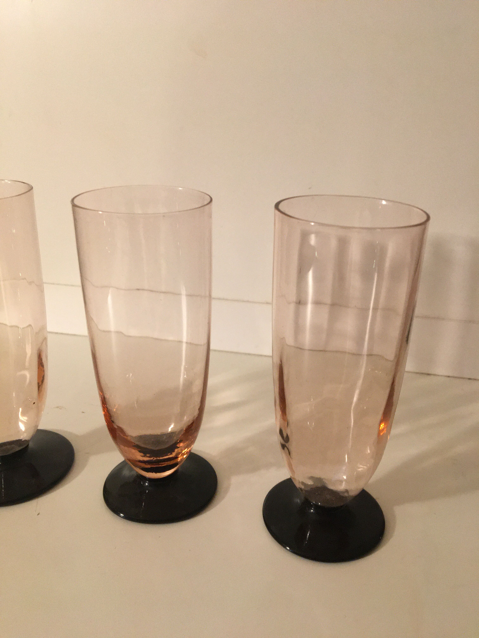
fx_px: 535
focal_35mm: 29
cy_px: 319
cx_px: 240
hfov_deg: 48.2
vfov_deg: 61.7
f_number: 2.2
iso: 200
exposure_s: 1/33
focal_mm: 4.15
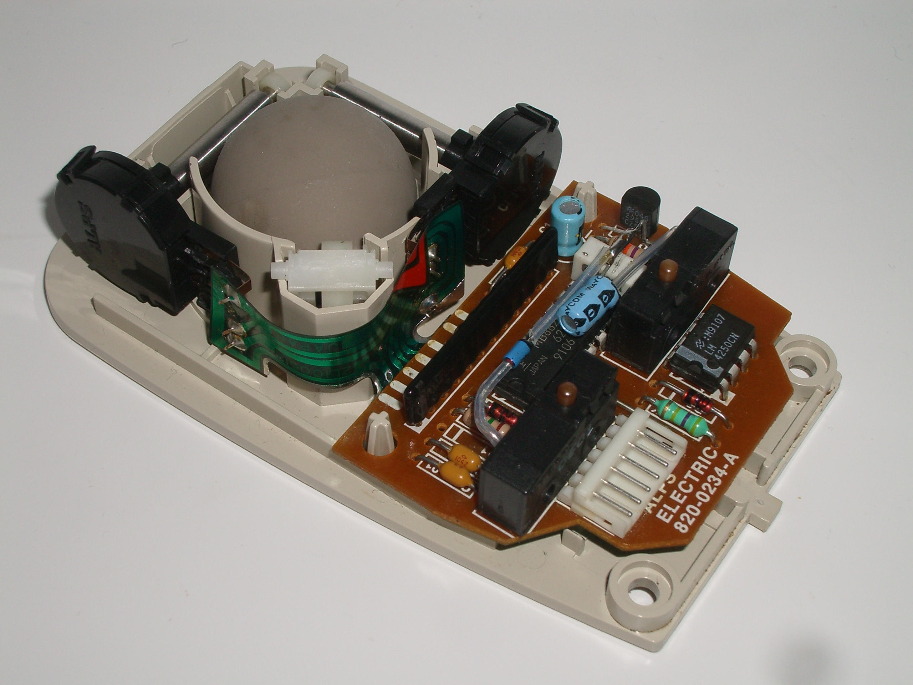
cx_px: 456
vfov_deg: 23.7
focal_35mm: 62
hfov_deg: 31.2
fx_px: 1635
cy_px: 342
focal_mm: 10.2
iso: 80
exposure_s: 1/60
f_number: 5.6
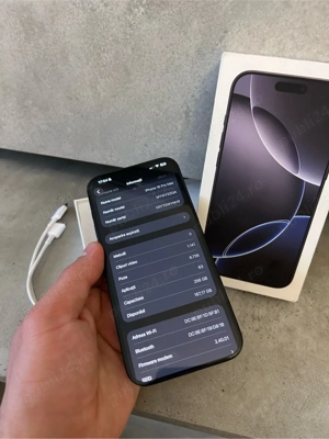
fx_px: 329
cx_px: 164
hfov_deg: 53.1
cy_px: 220
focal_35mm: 26
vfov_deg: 67.3
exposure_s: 1/60
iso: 500
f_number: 1.5
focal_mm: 5.7
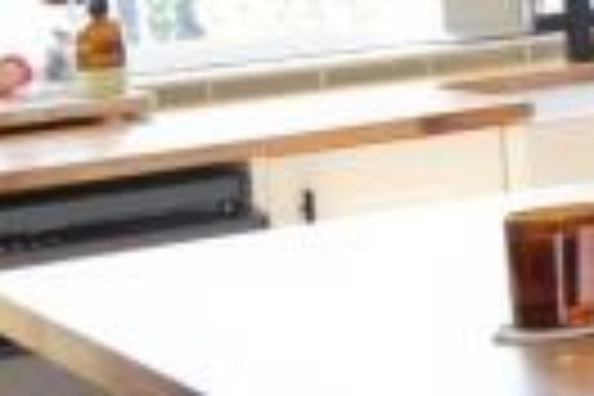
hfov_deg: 9.4
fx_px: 2110
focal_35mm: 128
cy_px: 61
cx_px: 2084
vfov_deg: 10.7
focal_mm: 11
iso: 400
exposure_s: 1/80
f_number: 4
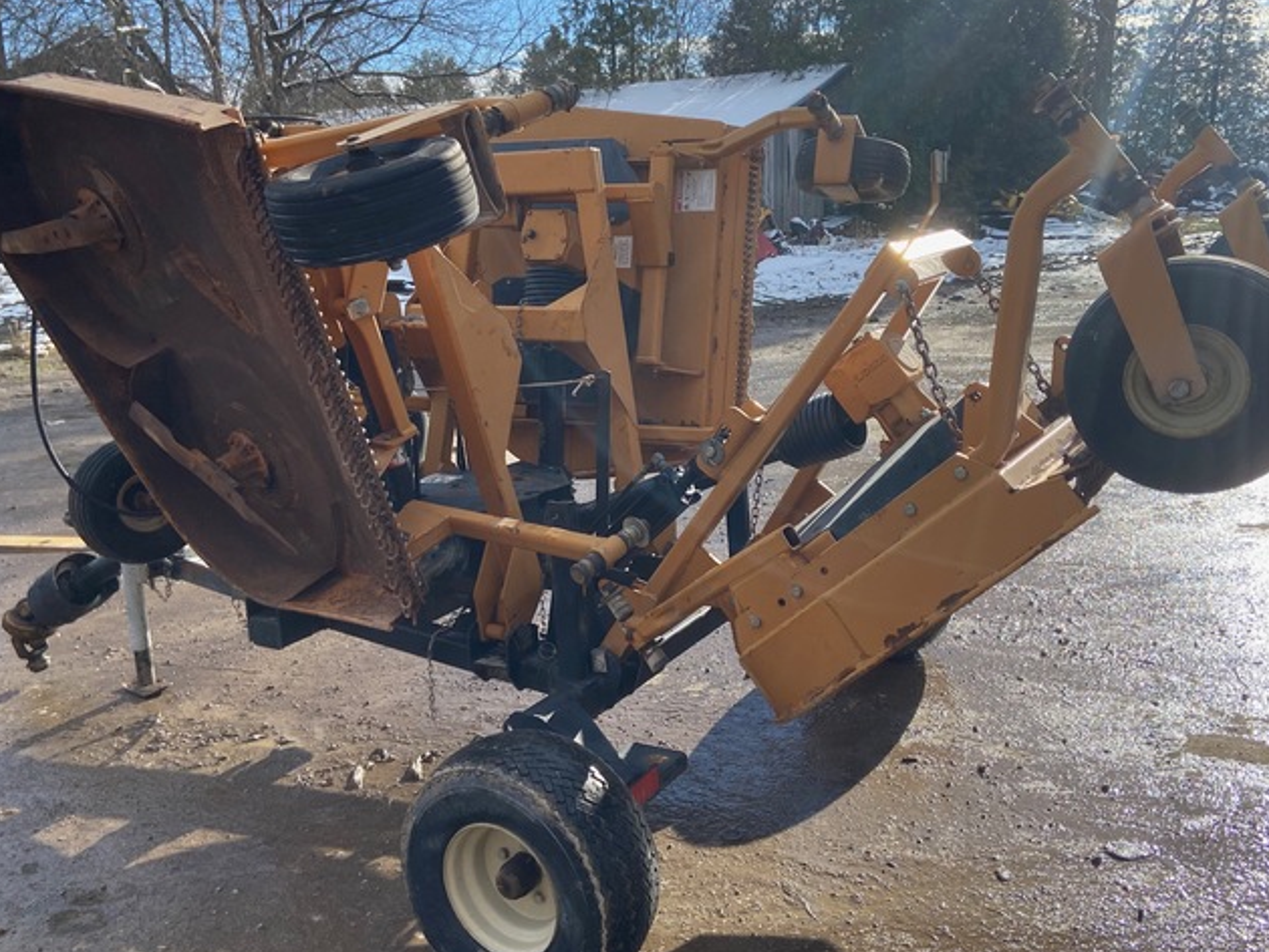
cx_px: 697
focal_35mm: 33
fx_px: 1210
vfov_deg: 43.0
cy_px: 453
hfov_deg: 55.2
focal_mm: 4.25
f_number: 1.8
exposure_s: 1/2268
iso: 32
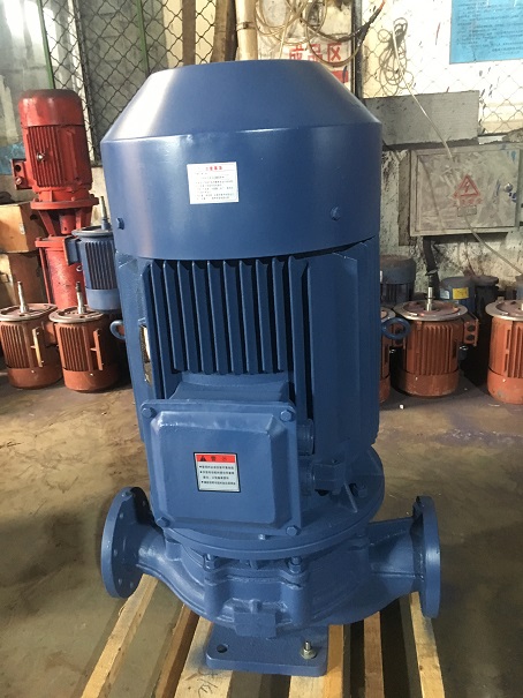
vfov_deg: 61.6
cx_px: 262
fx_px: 584
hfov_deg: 48.2
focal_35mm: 29
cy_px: 349
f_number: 2.2
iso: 250
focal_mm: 4.15
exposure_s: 1/17
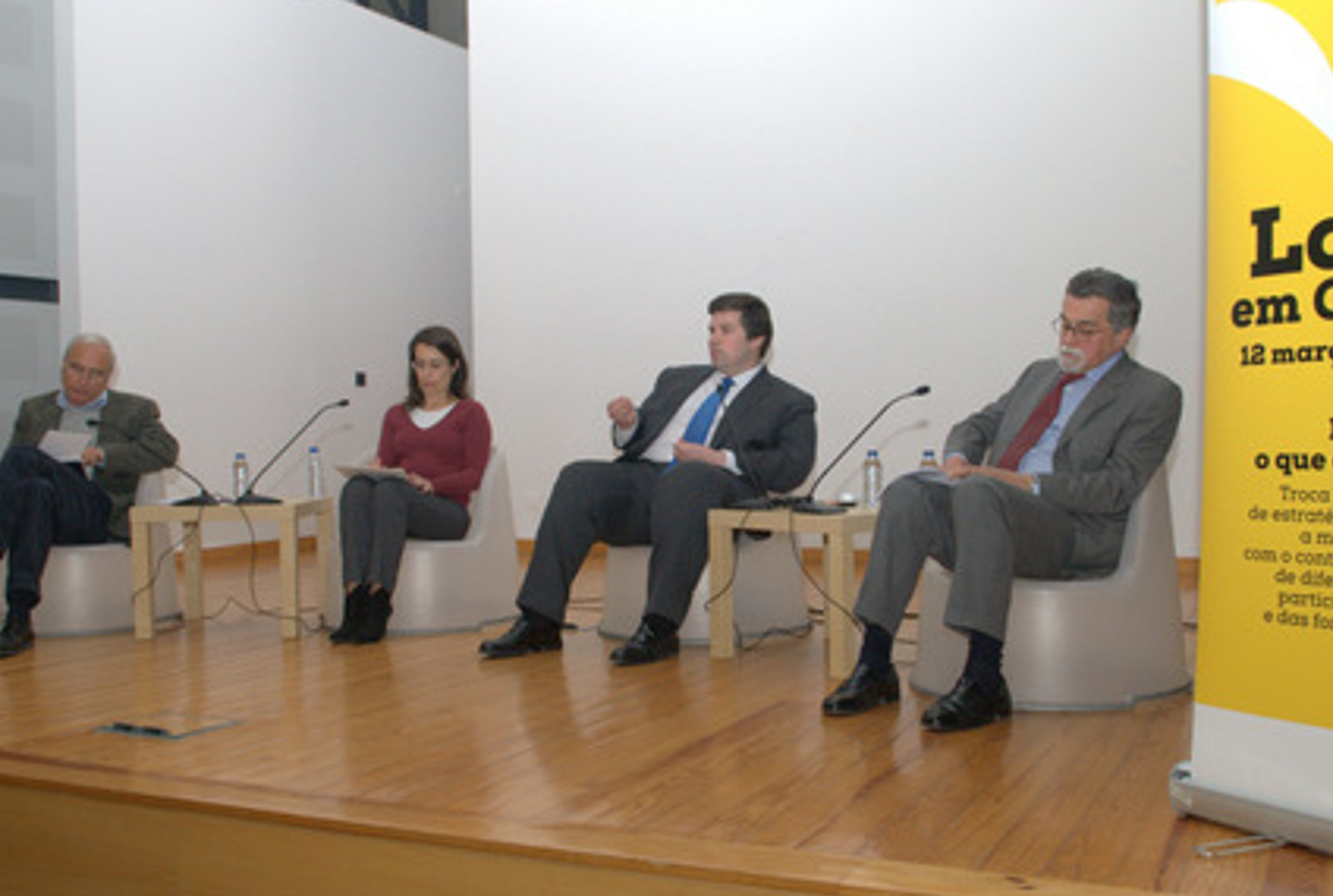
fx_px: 1325
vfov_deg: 37.3
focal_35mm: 36
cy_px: 486
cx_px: 742
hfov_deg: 53.3
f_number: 4
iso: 400
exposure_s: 1/80
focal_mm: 17
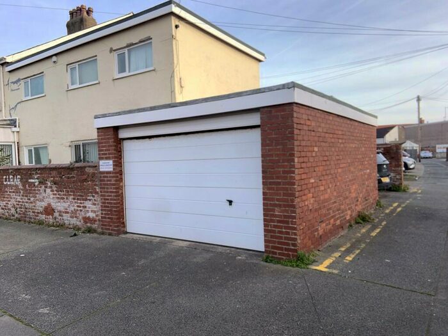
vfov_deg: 53.1
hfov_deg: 67.3
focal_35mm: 26
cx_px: 224
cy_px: 168
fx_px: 336
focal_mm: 4.25
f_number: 1.8
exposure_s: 1/374
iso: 25
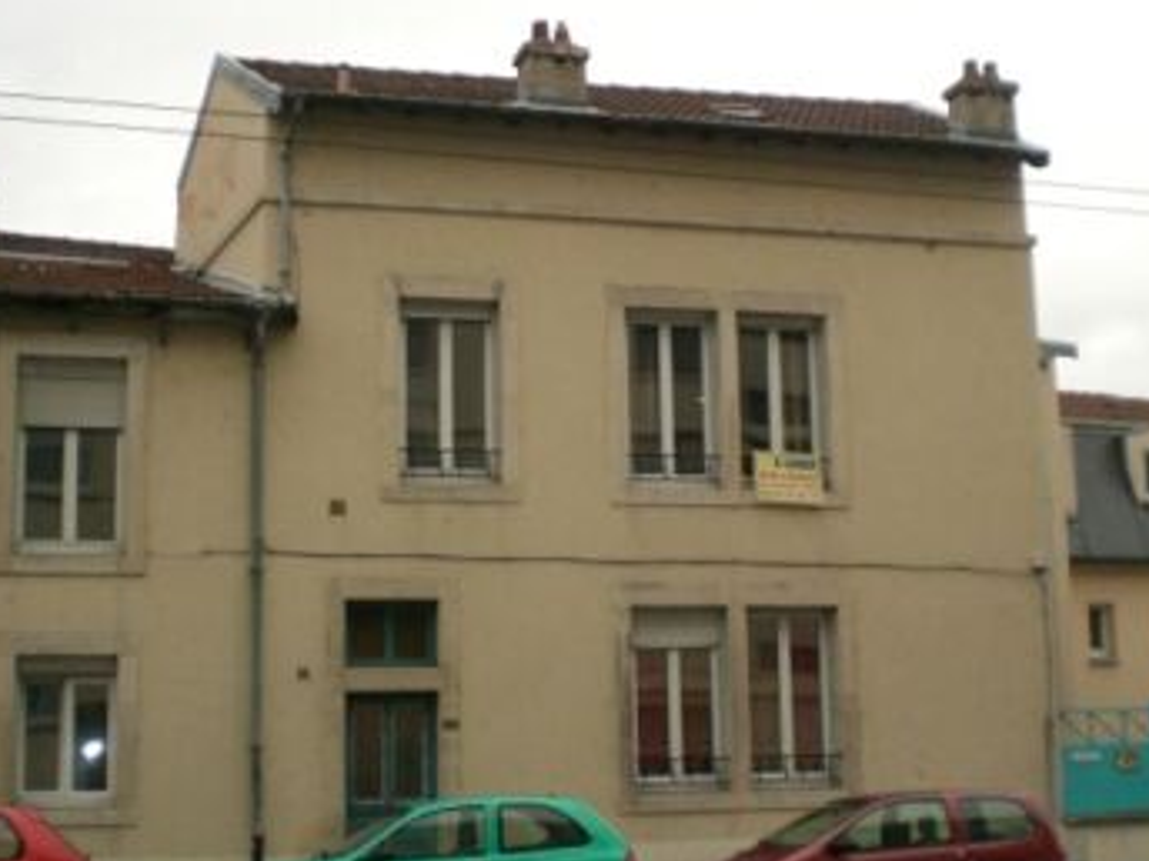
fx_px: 1759
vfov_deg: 27.5
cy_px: 457
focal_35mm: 53
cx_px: 598
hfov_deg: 36.2
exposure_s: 1/125
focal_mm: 6.3
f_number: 3.1
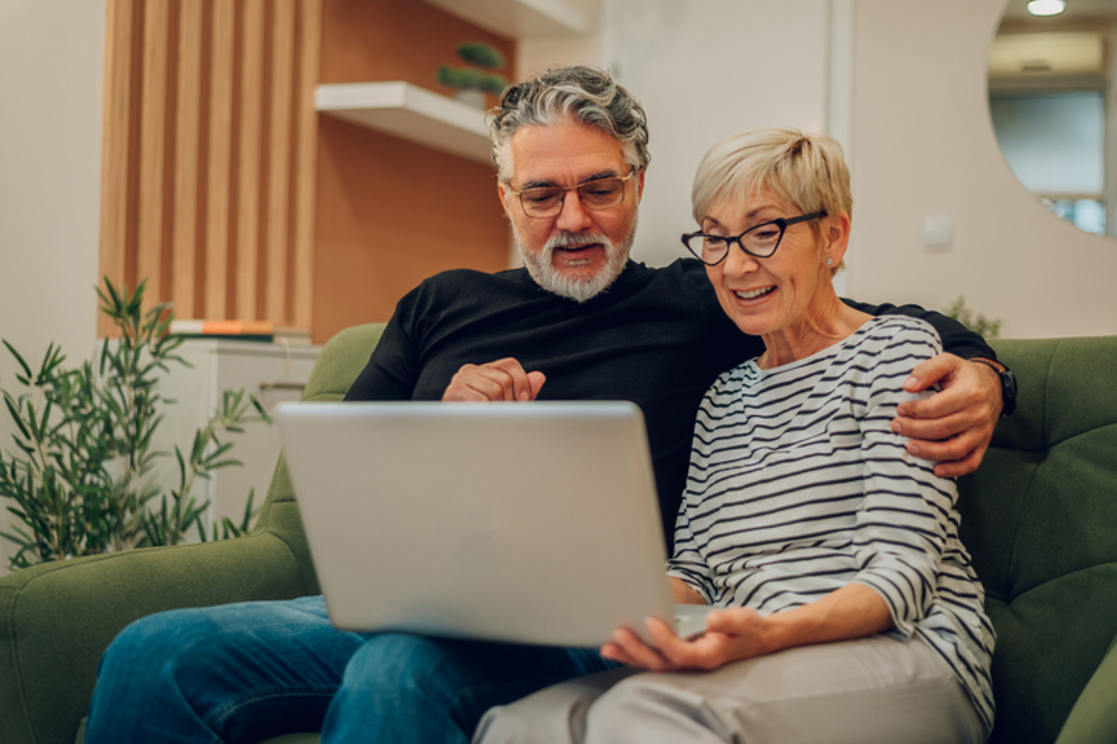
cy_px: 372
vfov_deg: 27.0
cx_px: 558
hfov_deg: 39.6
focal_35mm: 50
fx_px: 1551
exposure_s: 1/160
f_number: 1.8
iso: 320
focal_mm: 50
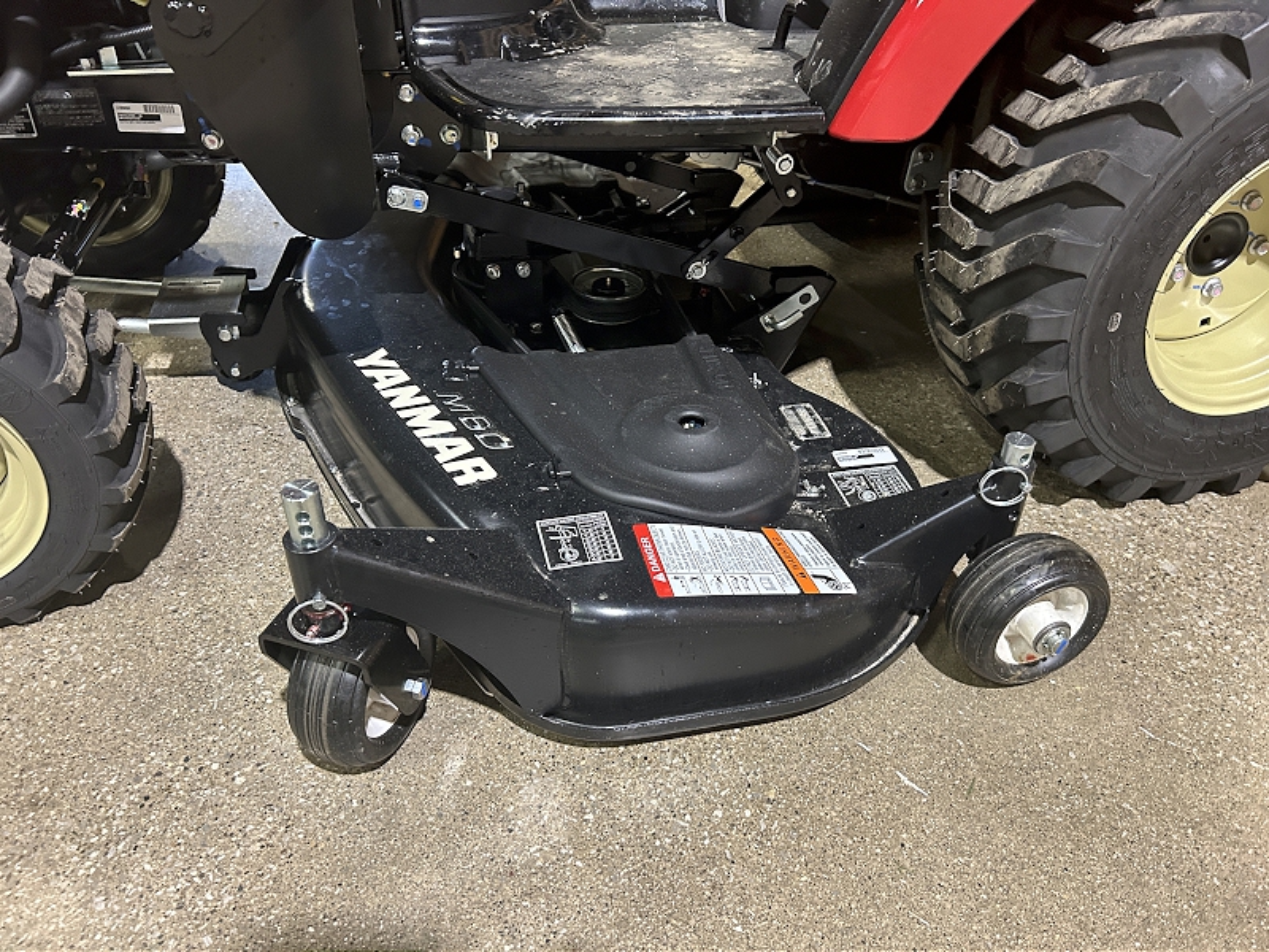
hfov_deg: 67.3
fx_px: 953
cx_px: 634
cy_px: 476
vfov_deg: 53.1
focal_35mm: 26
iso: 400
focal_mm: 5.7
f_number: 1.5
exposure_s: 1/60
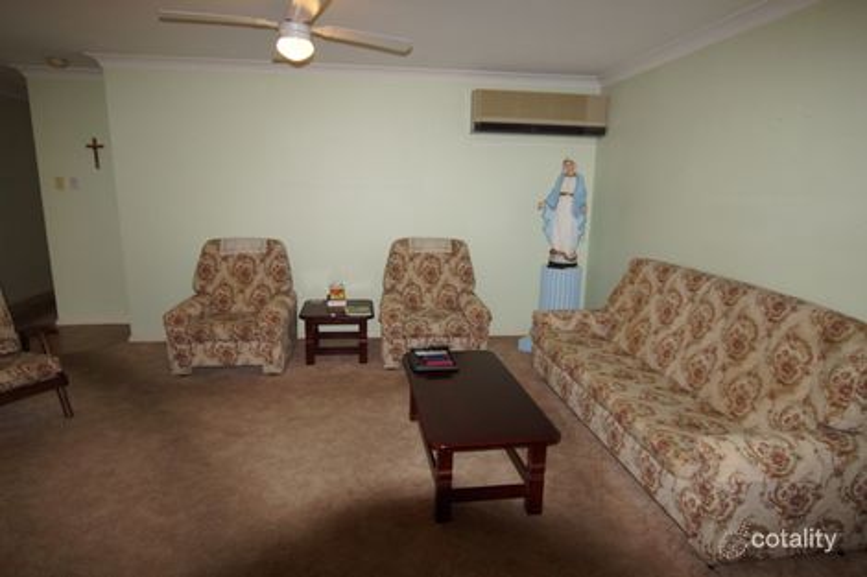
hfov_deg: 77.3
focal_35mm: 22
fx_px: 542
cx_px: 434
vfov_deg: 56.1
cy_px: 288
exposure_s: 1/60
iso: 800
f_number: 6.3
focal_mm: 15
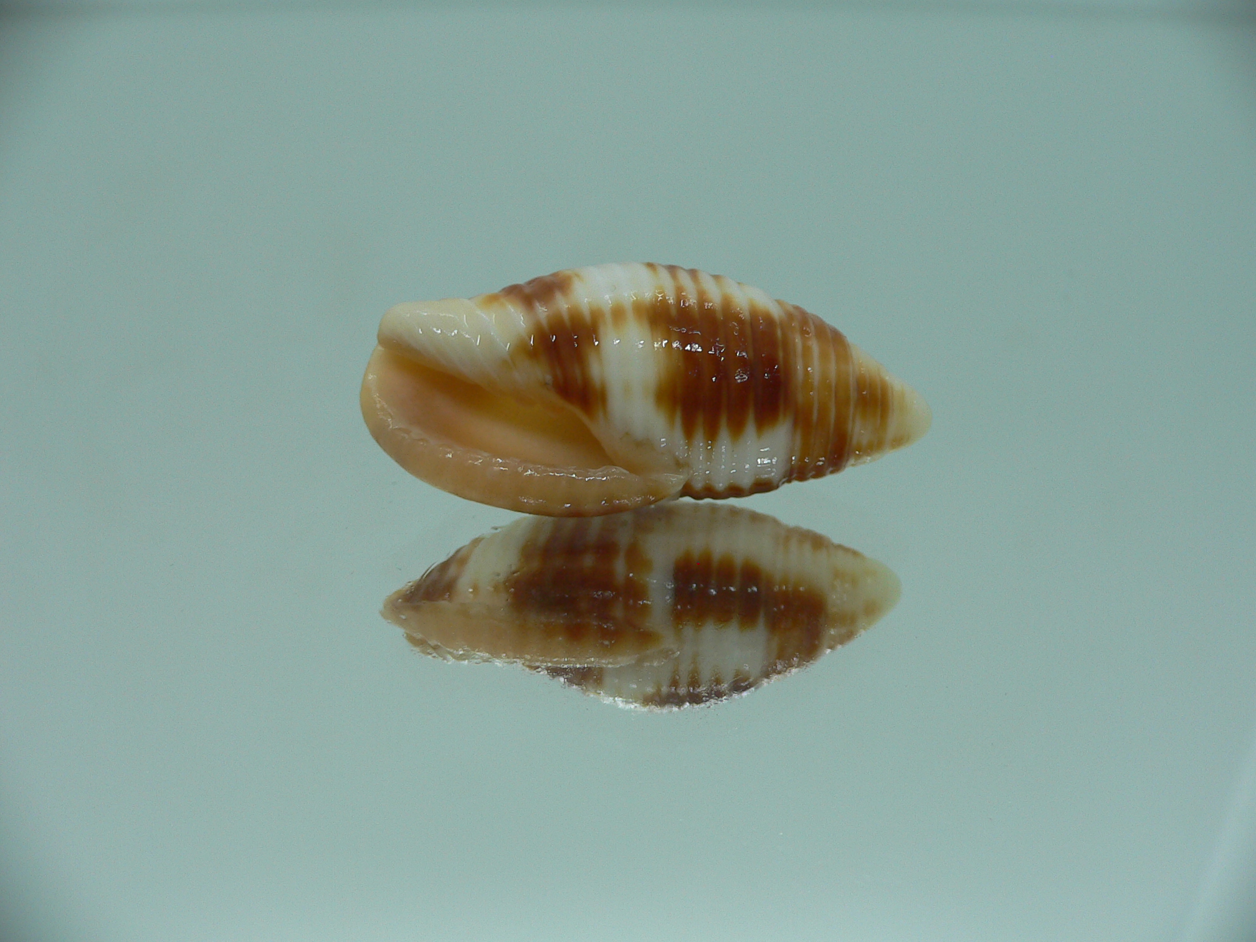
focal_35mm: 35
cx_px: 628
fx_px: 1270
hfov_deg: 52.6
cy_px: 471
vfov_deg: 40.7
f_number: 2.8
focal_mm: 4.6
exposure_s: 1/60
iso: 80
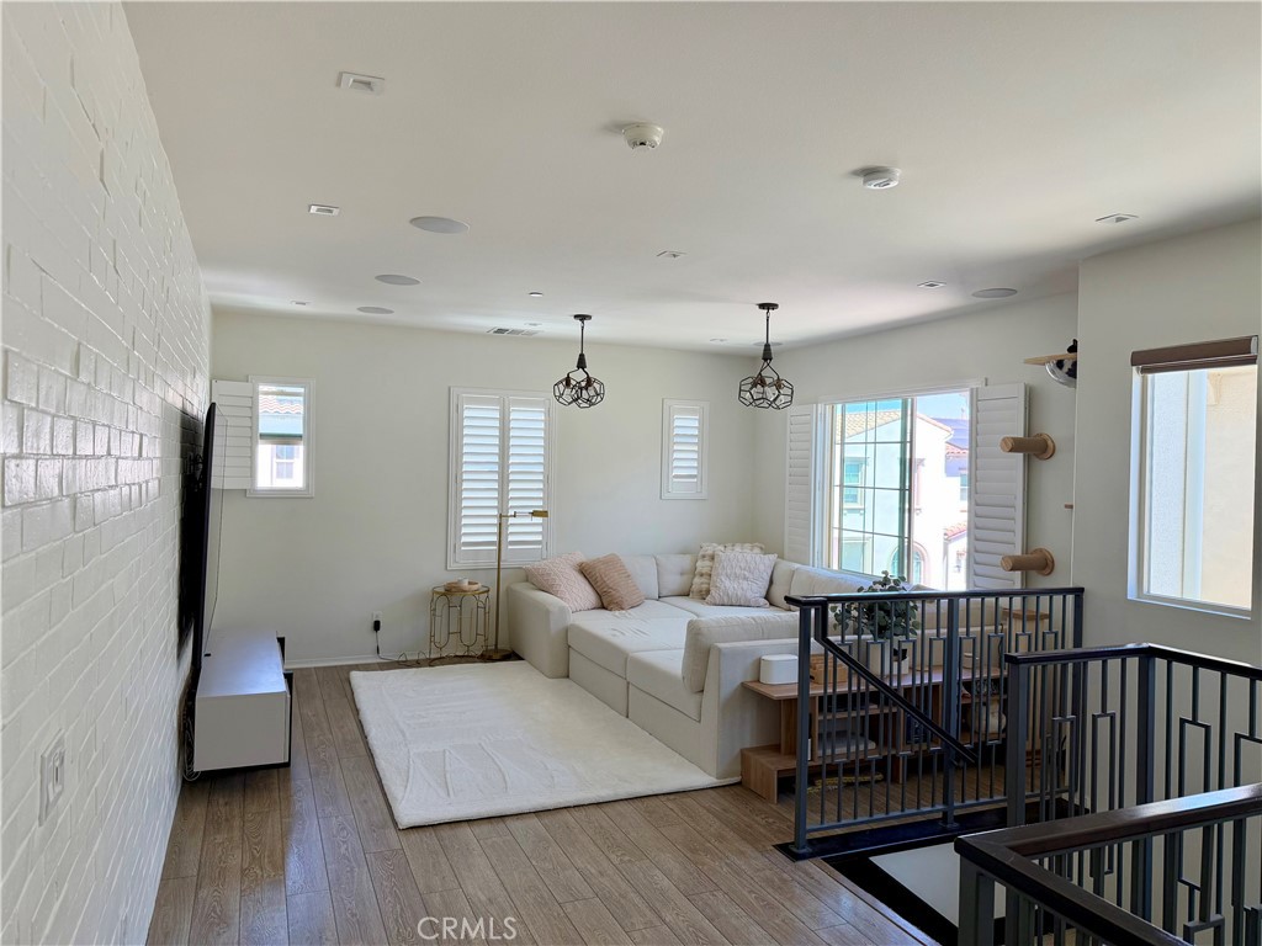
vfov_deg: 56.8
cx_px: 631
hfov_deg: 71.6
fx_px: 875
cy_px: 473
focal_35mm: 24
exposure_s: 1/188
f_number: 1.78
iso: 100
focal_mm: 6.76
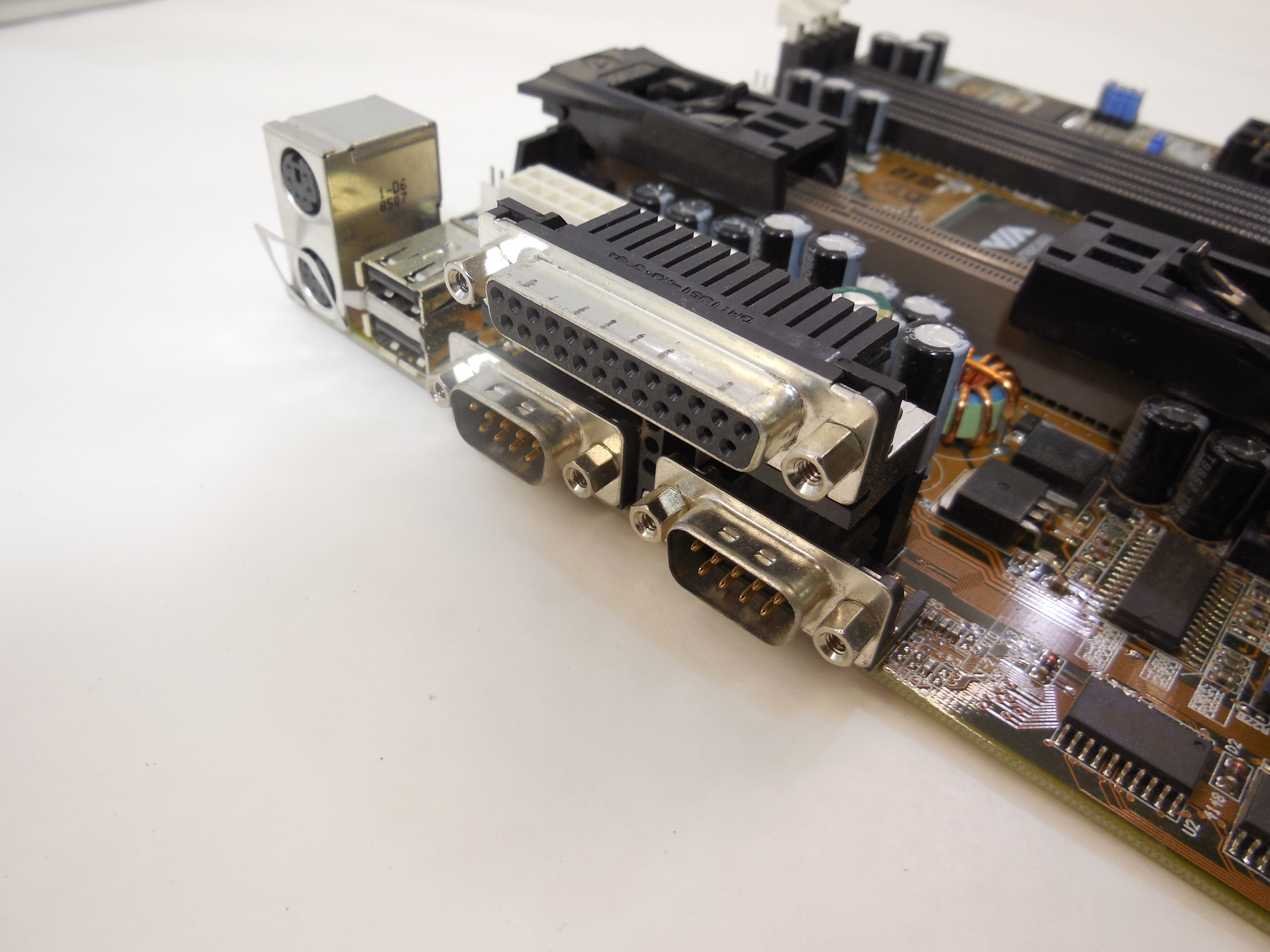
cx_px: 635
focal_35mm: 25
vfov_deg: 54.9
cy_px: 476
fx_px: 917
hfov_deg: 69.4
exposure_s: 1/50
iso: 125
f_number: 3.1
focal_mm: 4.5
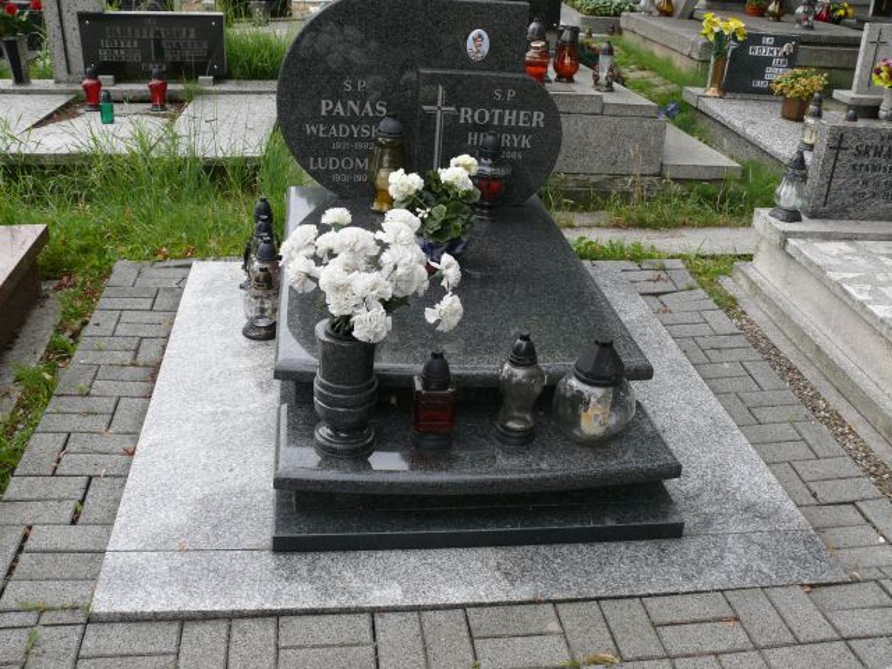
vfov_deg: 40.7
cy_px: 334
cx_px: 446
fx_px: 902
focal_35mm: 35
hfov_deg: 52.6
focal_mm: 7.4
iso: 100
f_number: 4
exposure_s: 1/125
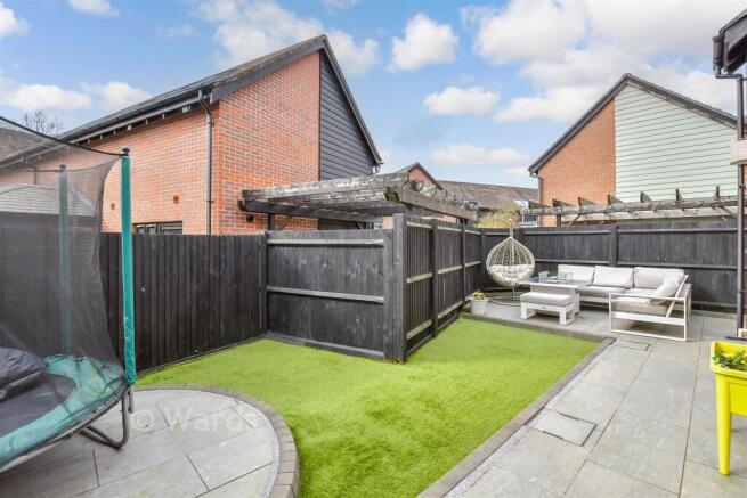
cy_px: 249
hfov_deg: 100.4
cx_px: 374
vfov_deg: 77.4
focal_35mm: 15
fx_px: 311
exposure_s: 1/160
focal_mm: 10
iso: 320
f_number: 8
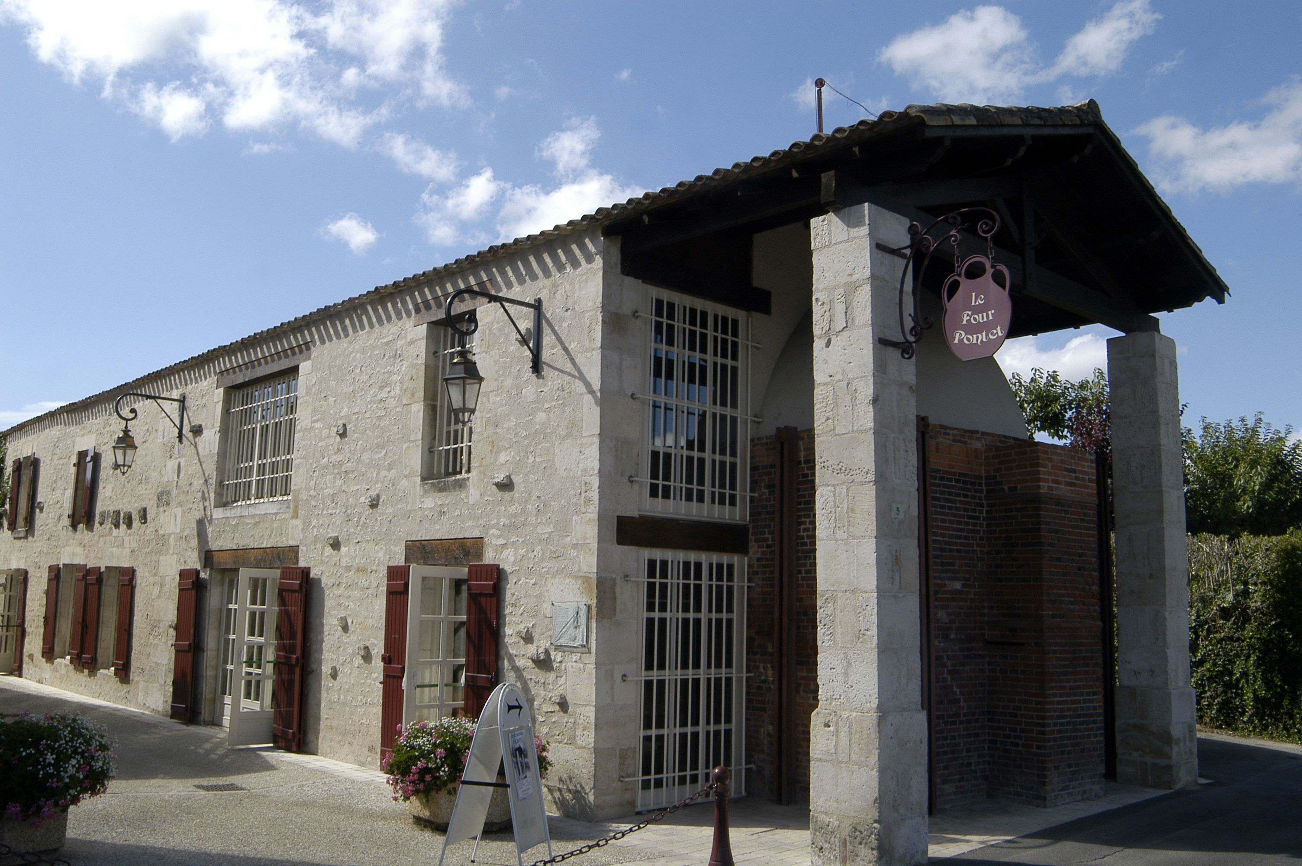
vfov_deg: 41.6
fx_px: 1138
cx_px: 651
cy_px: 433
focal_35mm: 32
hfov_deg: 59.5
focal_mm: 21
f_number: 18
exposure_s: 1/90
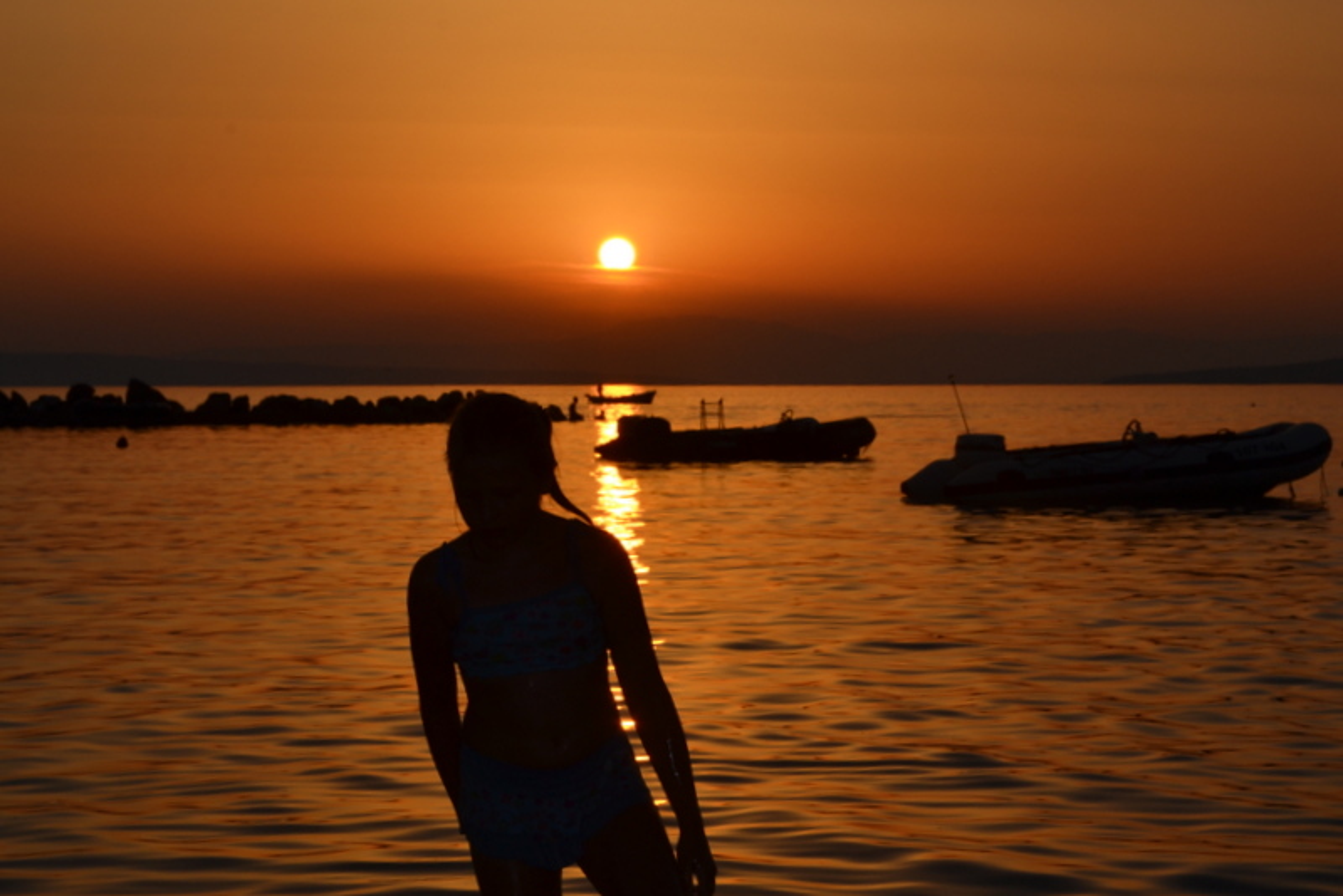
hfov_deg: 24.6
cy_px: 448
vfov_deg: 16.6
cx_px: 672
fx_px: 3079
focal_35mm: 82
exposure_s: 1/200
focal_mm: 55
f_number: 14
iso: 100
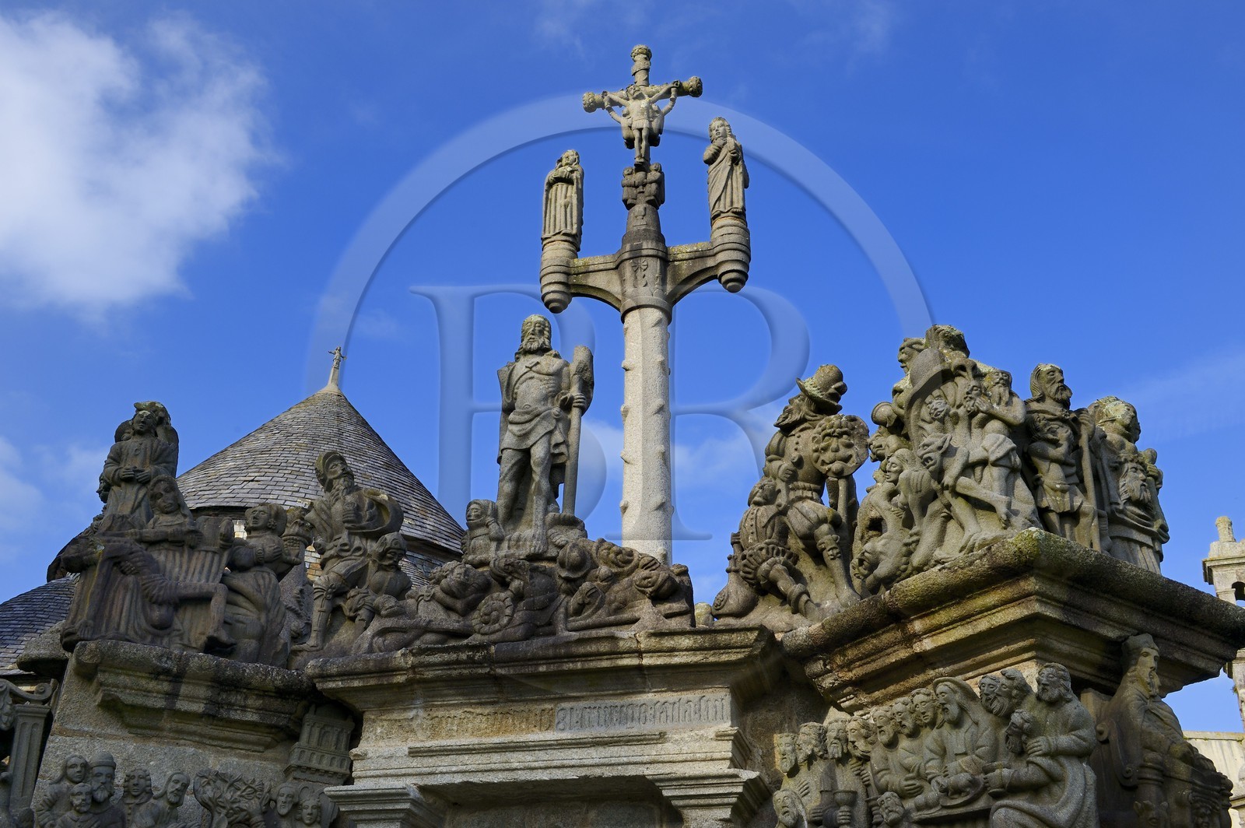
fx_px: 1313
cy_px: 414
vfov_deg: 35.0
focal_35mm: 38
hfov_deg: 50.7
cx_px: 622
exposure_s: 1/200
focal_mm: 38
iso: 200
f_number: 11
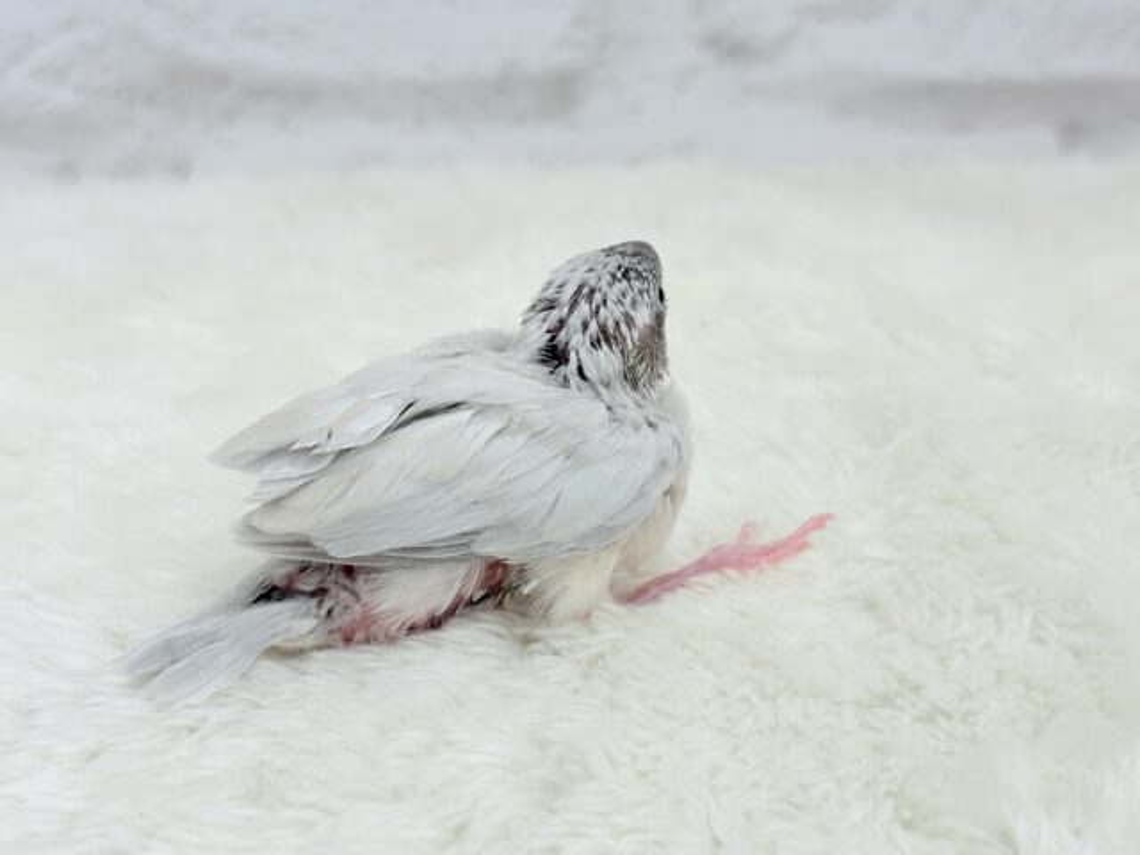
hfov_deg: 36.8
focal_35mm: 52
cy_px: 428
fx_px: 1713
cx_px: 570
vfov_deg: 28.0
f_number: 1.6
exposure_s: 1/100
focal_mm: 5.96
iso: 64
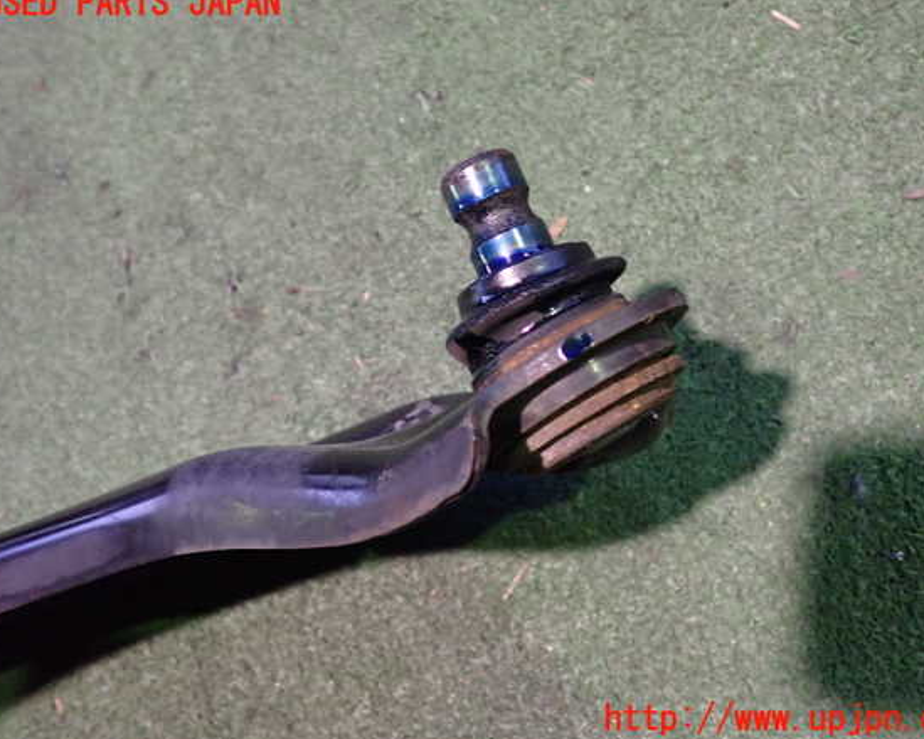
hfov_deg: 55.7
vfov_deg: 45.8
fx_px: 875
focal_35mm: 32
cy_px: 362
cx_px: 480
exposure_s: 1/30
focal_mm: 5.4
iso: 800
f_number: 2.3
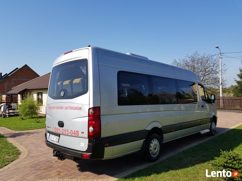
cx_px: 121
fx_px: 182
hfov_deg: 67.3
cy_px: 90
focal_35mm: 26
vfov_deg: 53.0
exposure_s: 1/1980
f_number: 1.7
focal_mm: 4.2
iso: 40
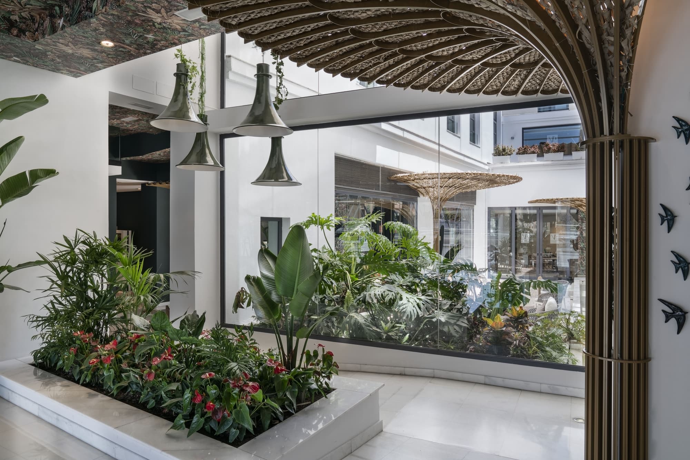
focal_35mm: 24
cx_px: 345
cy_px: 230
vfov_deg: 53.1
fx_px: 460
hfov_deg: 73.7
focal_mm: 24
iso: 100
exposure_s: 1/6
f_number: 14
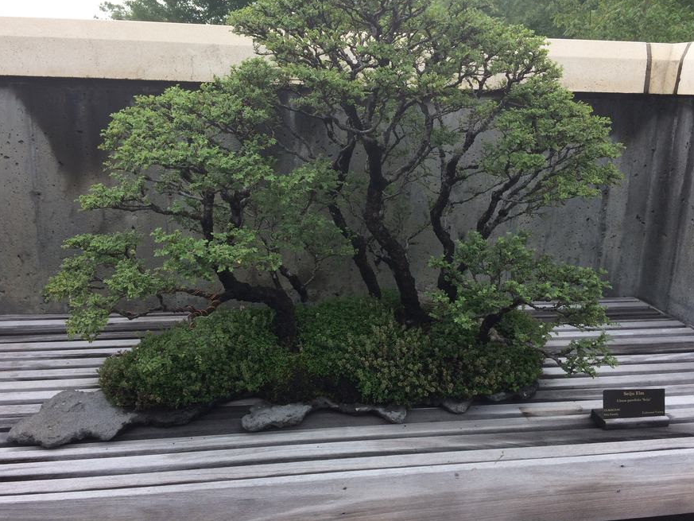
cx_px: 343
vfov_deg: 45.4
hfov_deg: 58.3
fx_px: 622
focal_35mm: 31
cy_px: 244
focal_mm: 4.15
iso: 32
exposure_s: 1/283
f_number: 2.2
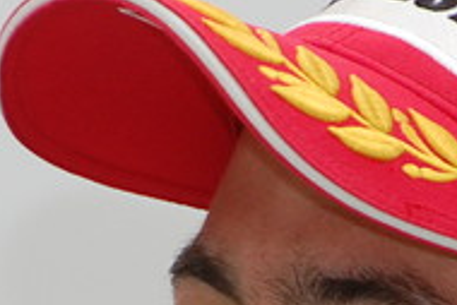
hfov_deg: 2.2
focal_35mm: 939
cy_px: 459
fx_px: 11927
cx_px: 308
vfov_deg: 1.5
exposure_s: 1/60
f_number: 8
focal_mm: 165
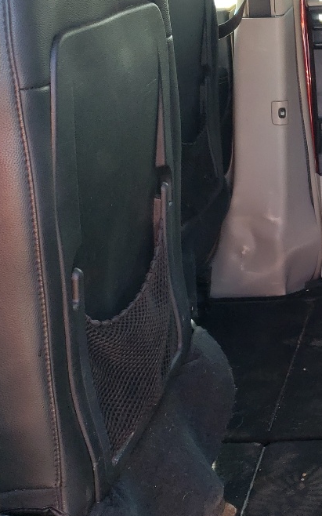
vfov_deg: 30.6
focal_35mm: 67
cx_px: 469
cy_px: 241
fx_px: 941
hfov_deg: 17.6
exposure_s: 1/132
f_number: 1.5
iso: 50
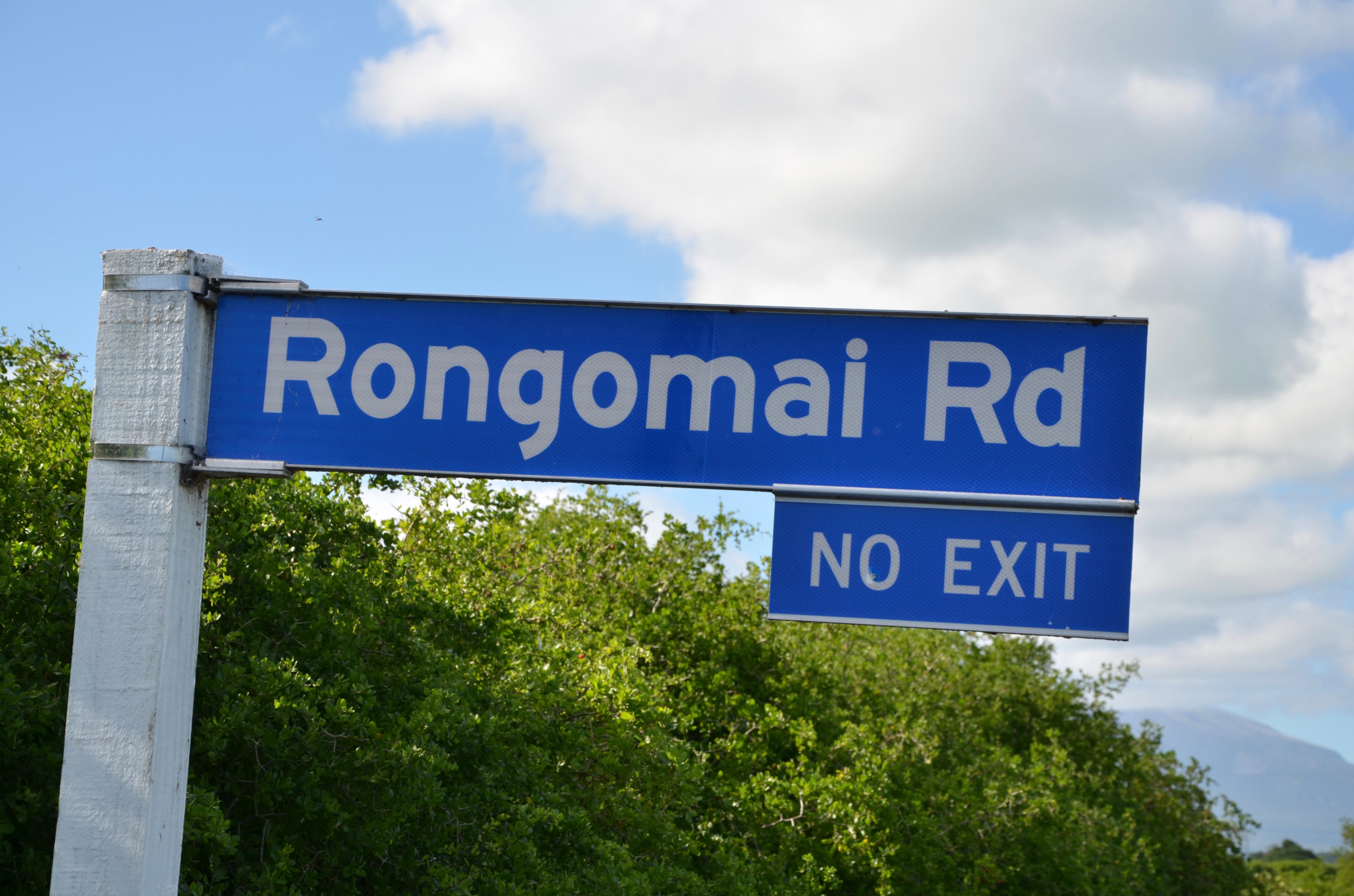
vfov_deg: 15.6
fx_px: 3265
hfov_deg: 23.4
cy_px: 448
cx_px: 677
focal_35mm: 87
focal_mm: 58
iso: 125
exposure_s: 1/250
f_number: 8
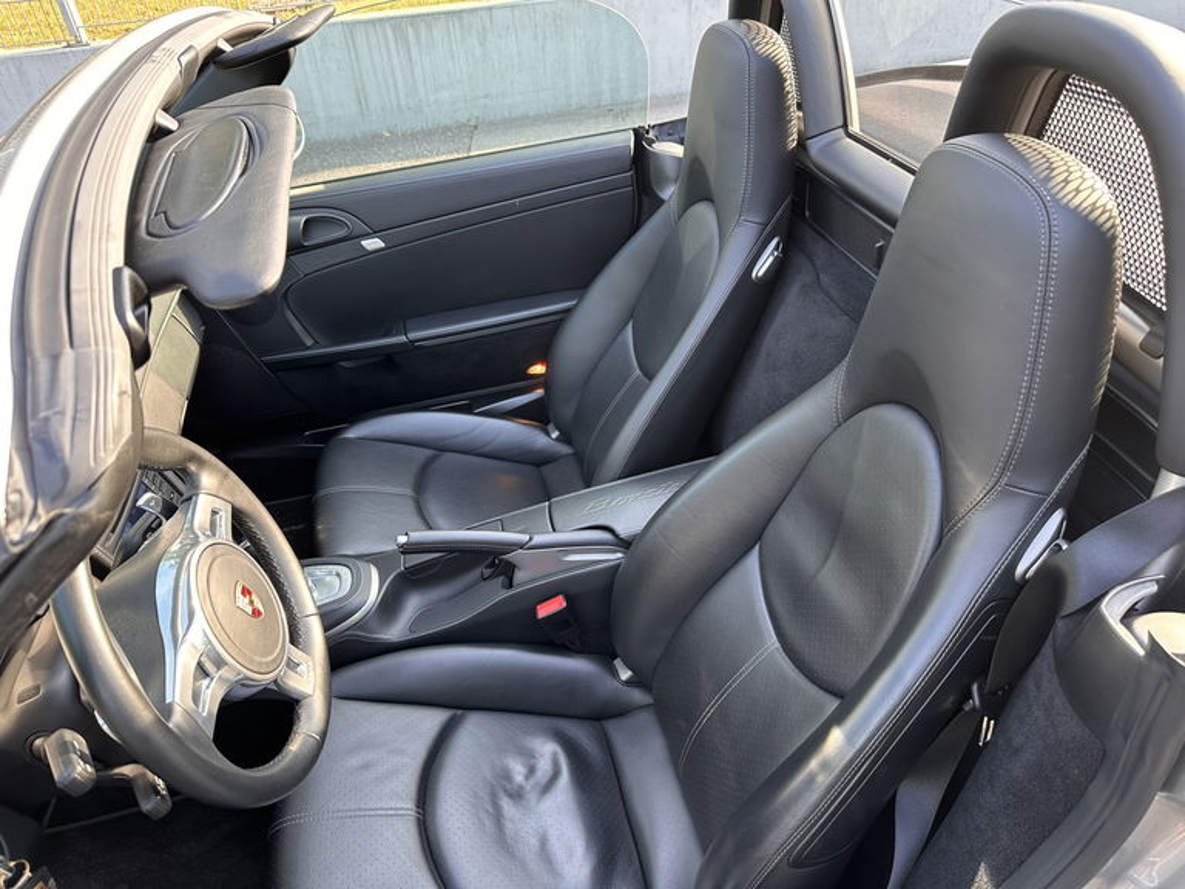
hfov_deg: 71.6
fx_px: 822
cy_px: 444
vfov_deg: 56.8
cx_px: 592
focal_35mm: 24
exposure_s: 1/121
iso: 100
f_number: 1.78
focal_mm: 6.86
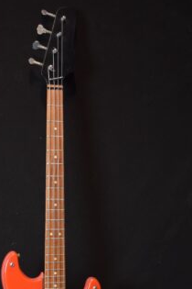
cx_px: 62
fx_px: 574
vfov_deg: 27.7
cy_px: 218
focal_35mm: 72
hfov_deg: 18.9
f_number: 4.2
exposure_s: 1/30
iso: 2200
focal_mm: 31
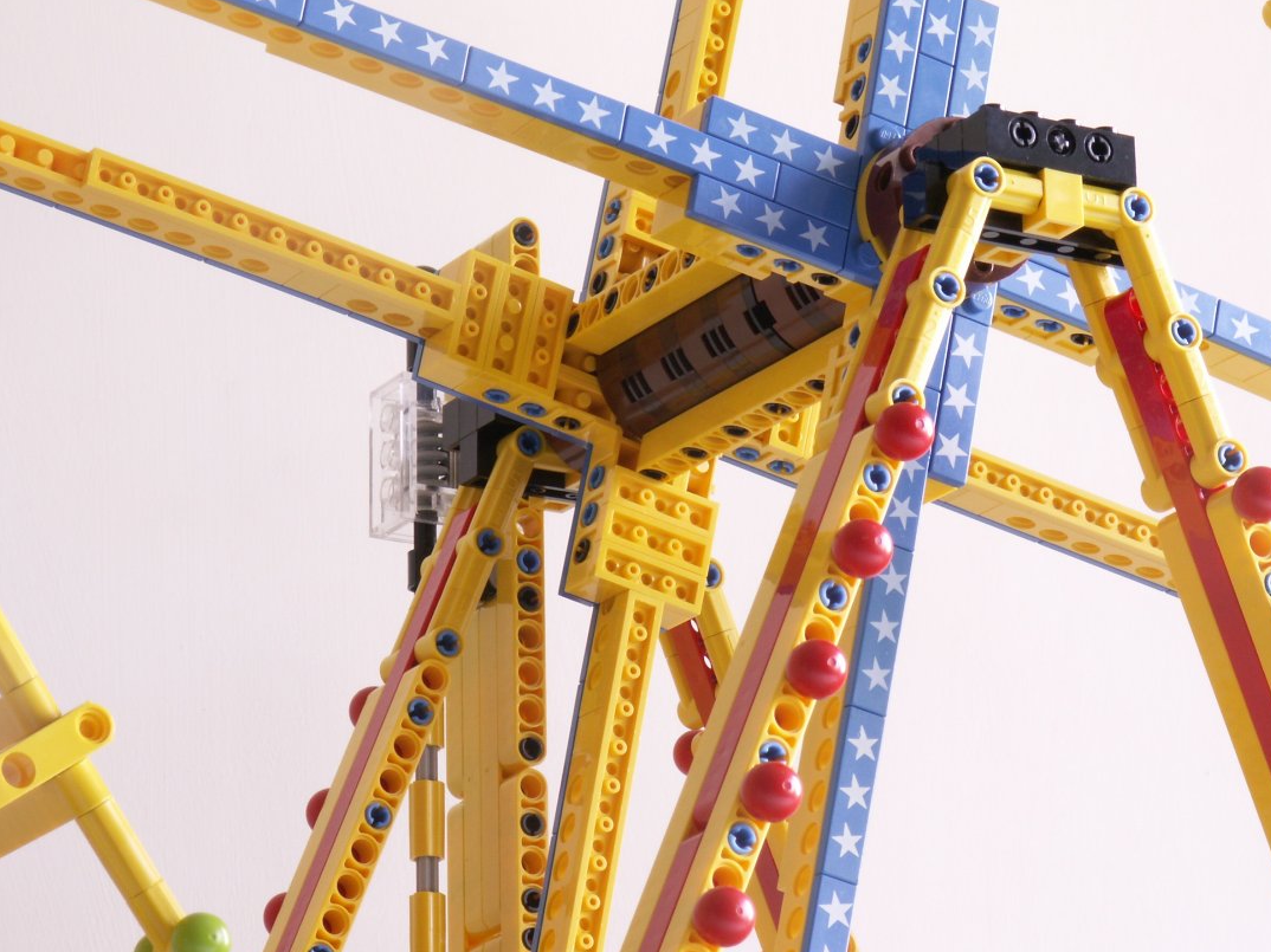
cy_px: 394
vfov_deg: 9.6
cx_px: 755
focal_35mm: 155
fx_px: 5690
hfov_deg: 12.7
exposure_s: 1/4
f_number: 8
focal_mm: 21.27
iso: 50
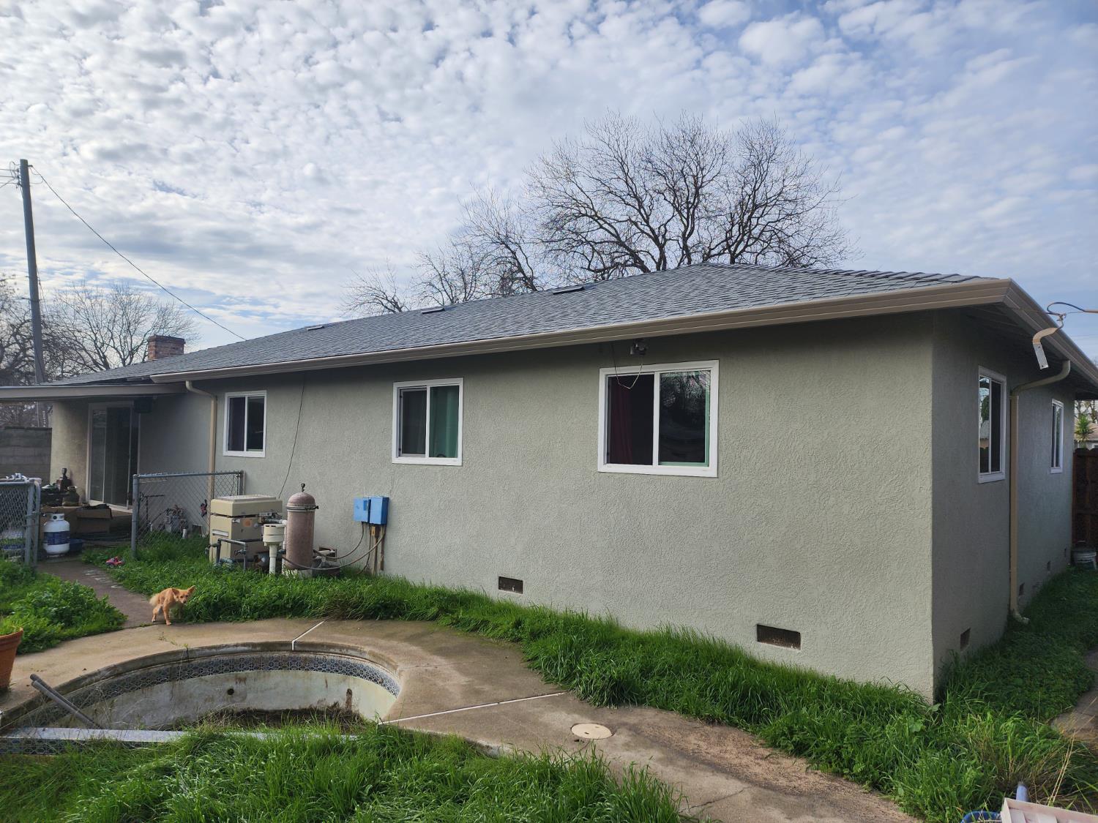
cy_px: 412
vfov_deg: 58.9
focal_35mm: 23
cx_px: 549
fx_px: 730
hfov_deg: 73.9
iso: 12
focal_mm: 6.4
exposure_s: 1/1070
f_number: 1.8
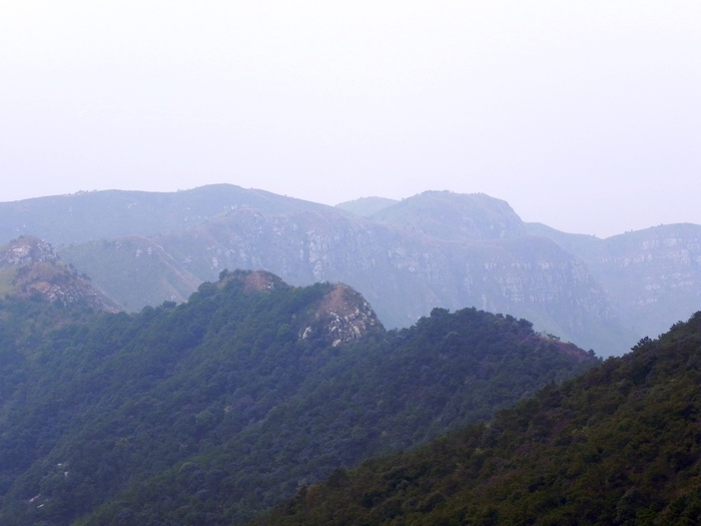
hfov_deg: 16.8
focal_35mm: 117
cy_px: 263
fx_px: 2369
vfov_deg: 12.7
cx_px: 350
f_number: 7.1
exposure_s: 1/324
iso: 160
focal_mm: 20.8
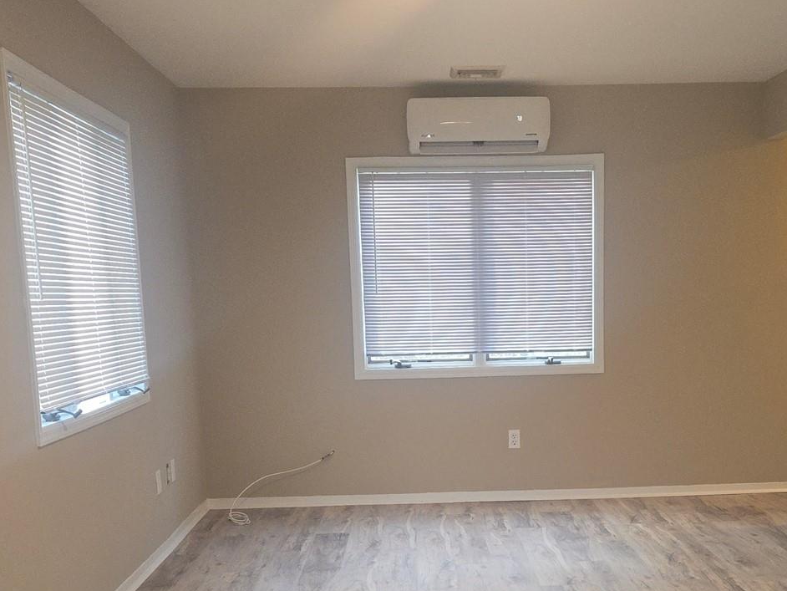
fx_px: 1137
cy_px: 493
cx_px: 467
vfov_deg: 28.4
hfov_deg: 38.0
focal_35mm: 50
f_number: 1.8
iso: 125
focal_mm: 5.4
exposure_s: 1/40
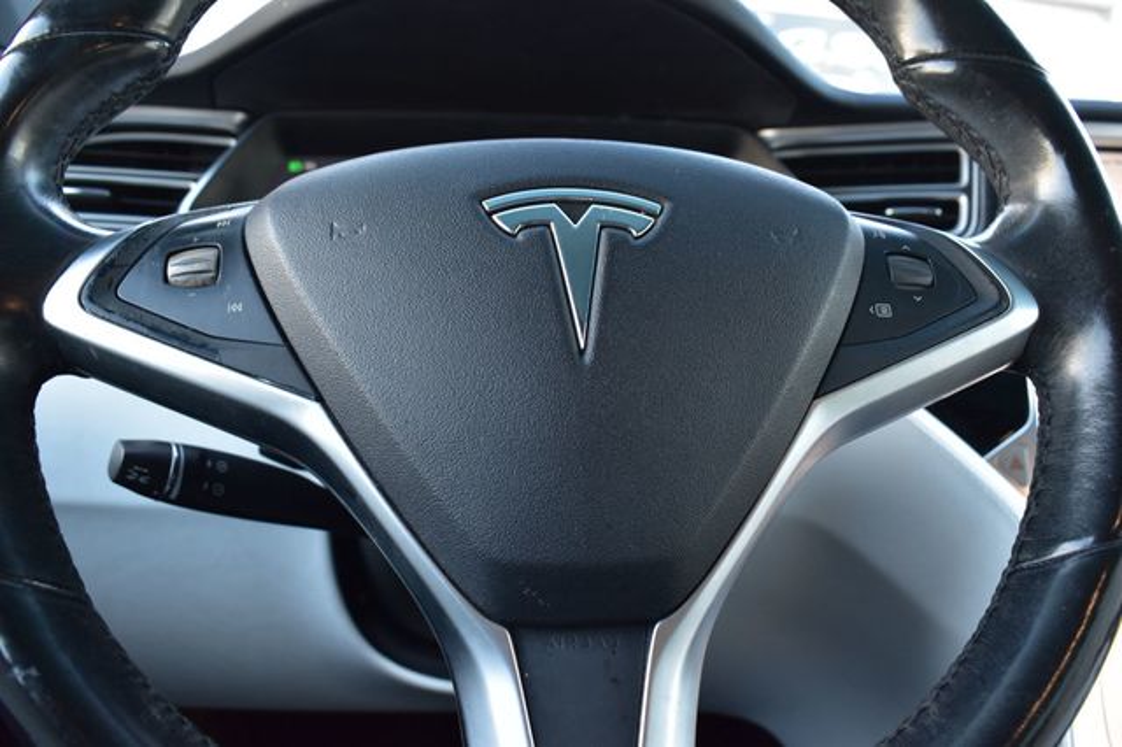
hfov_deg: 57.2
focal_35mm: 33
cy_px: 374
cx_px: 561
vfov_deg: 39.9
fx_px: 1028
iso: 900
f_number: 6.3
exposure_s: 1/15
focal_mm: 22
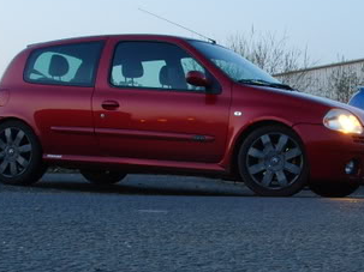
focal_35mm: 95
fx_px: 999
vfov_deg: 15.5
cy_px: 183
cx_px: 311
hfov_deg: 20.3
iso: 80
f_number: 6.5
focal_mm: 7.7
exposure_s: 1
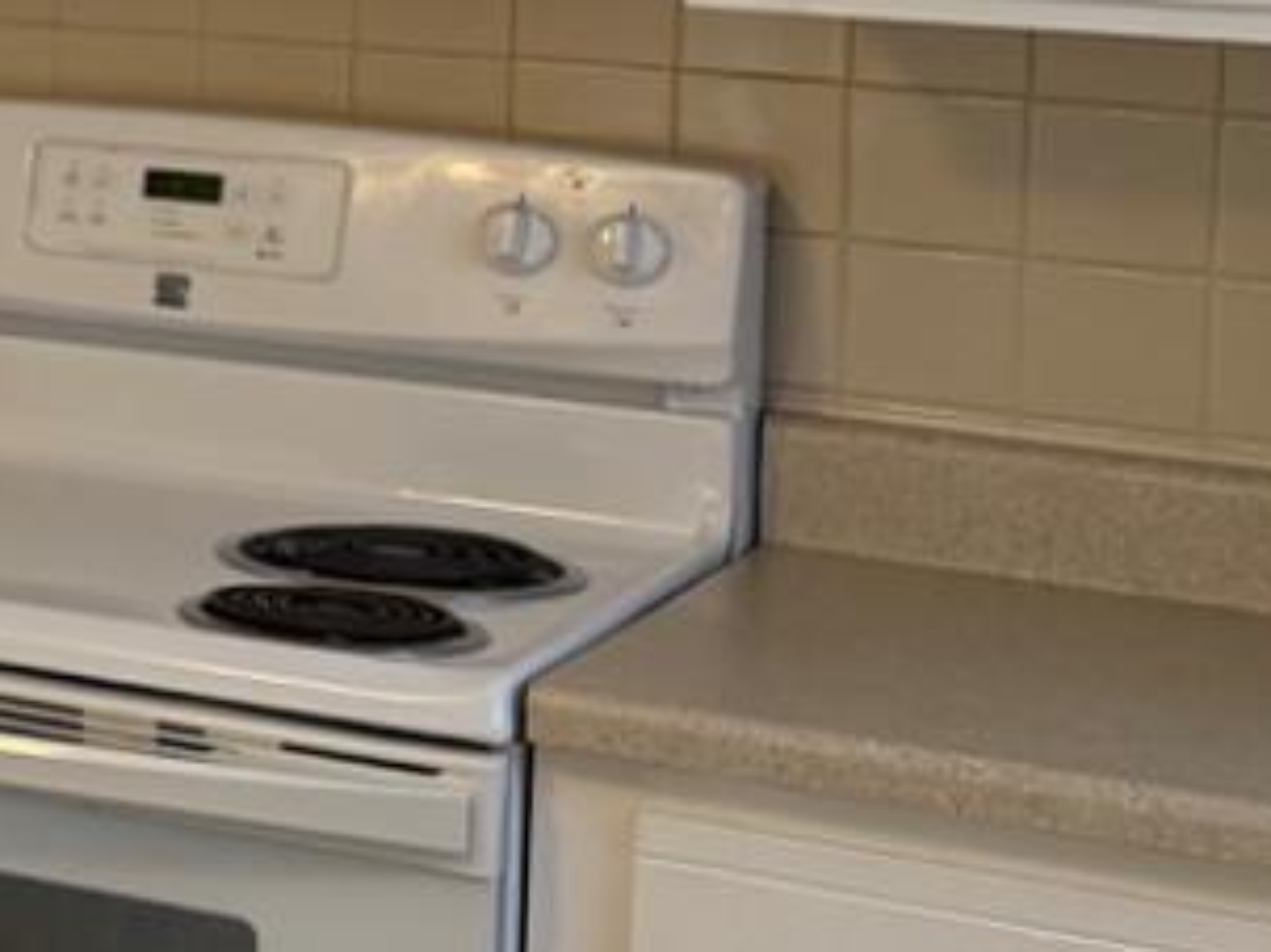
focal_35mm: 119
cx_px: -1837
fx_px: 4368
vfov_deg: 12.2
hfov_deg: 12.6
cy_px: -199
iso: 200
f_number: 1.78
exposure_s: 1/120
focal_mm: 6.76
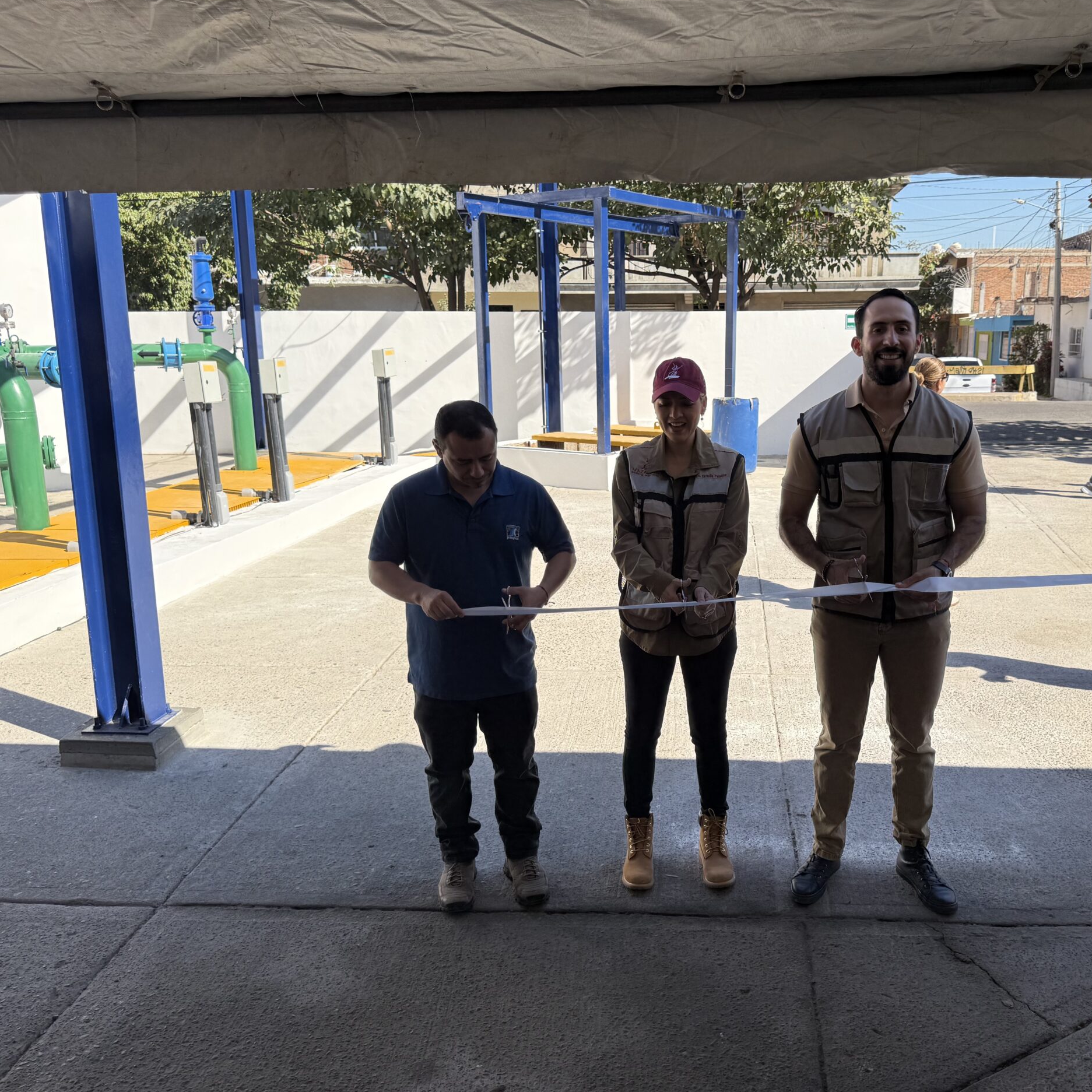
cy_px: 542
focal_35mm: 29
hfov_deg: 55.2
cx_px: 652
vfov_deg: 55.6
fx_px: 1035
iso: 80
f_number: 1.78
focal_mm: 6.76
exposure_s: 1/4167
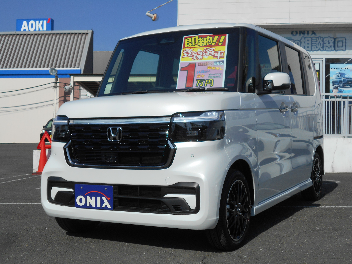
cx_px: 176
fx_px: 508
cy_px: 132
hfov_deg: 38.2
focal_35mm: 50
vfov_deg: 29.1
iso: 80
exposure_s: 1/1600
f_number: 4.5
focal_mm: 8.8
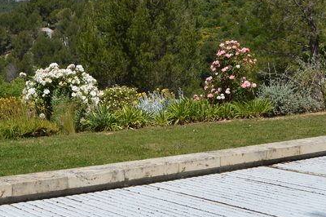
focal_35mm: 81
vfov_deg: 16.6
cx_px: 122
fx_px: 733
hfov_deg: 25.0
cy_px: 15
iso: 100
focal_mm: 18
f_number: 5
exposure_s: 1/1000
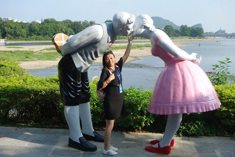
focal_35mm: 40
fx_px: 261
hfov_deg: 48.5
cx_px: 118
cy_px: 78
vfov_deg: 33.4
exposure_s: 1/250
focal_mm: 14.93
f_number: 5.6
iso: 125
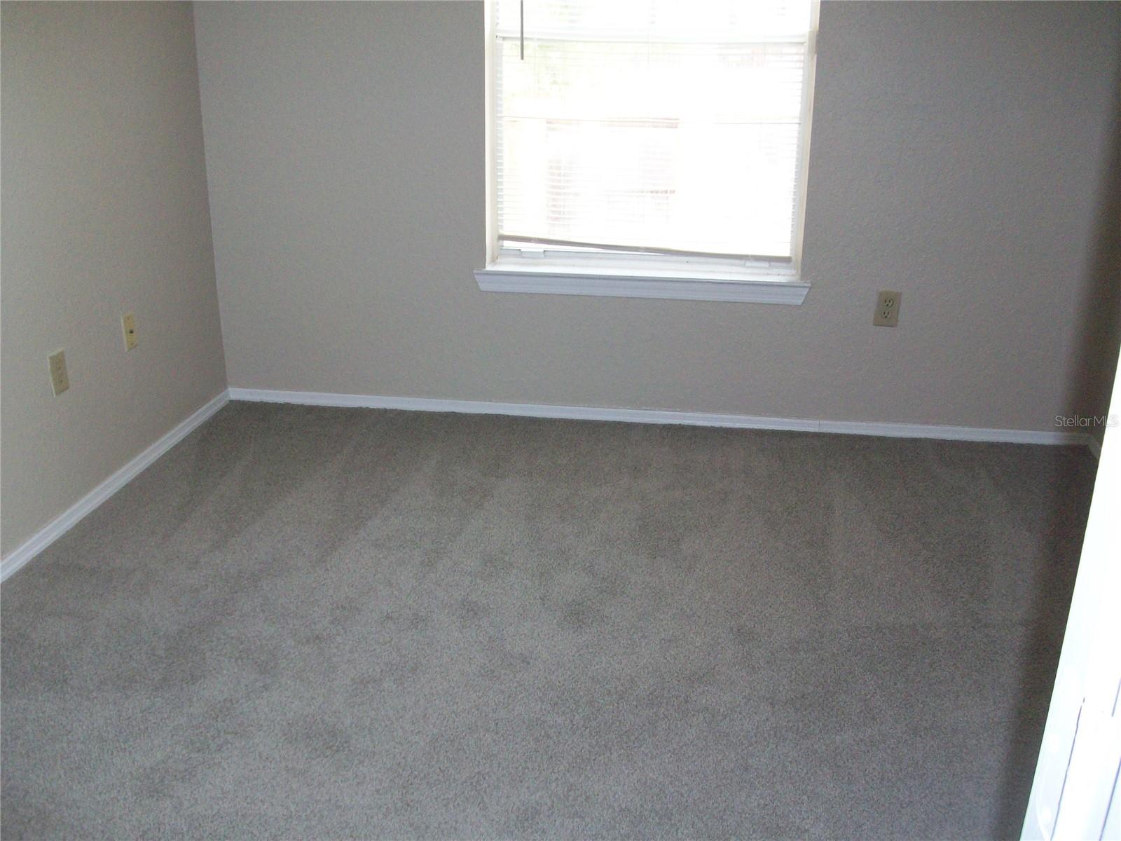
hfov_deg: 54.0
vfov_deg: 41.8
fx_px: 1101
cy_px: 420
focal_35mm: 34
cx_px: 560
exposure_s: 1/60
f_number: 2.8
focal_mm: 5.7
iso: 160
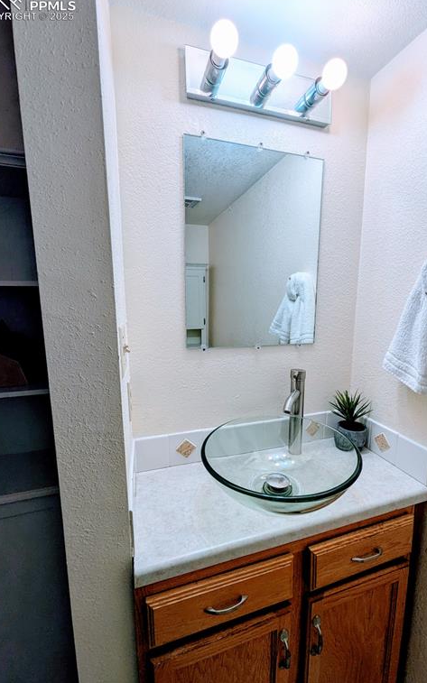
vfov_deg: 105.3
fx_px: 261
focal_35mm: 14
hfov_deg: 78.4
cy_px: 338
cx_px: 235
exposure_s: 1/120
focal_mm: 1.95
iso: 39
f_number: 2.2
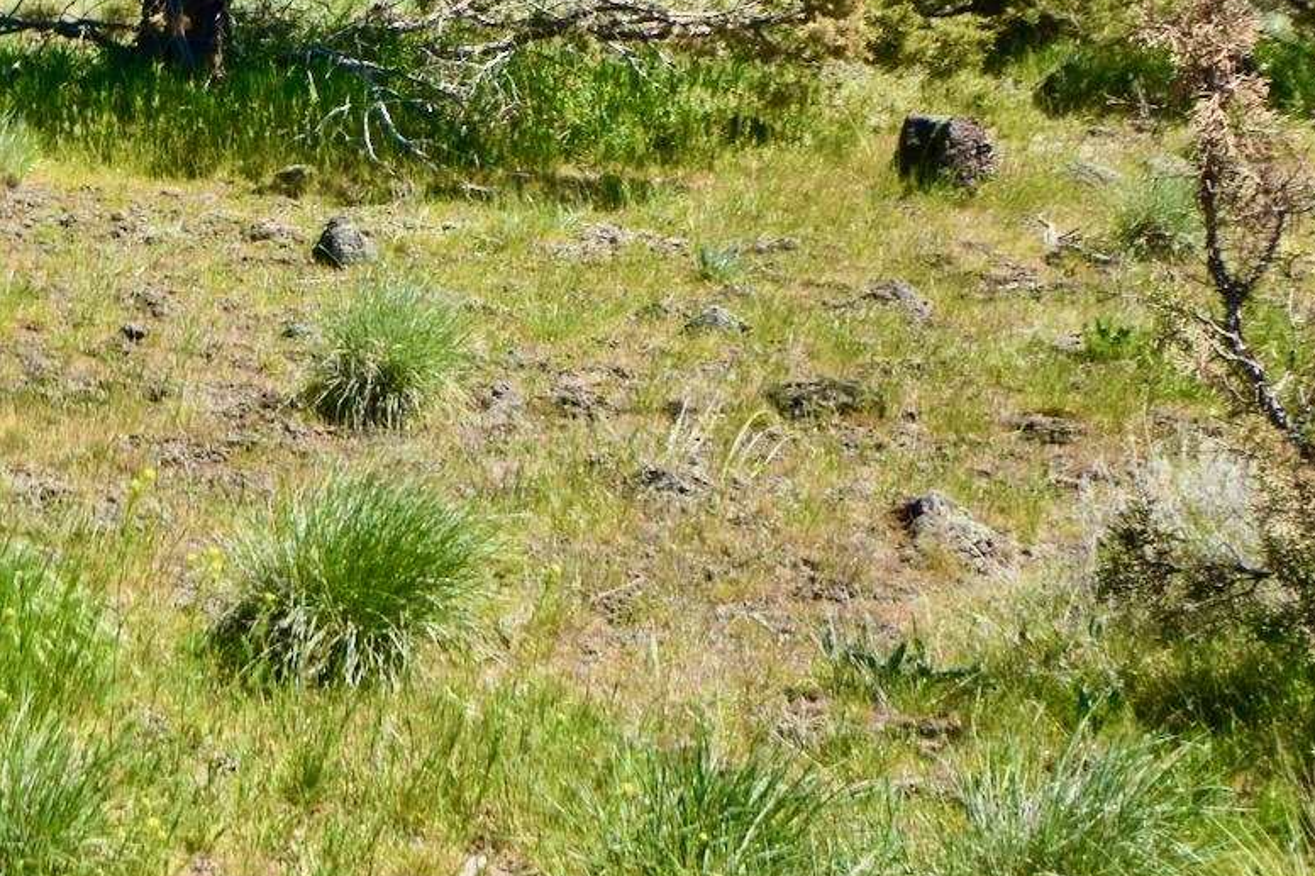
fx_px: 4236
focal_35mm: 116
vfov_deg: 11.5
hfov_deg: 16.7
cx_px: -380
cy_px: -296
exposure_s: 1/1250
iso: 200
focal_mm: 24
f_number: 4.5
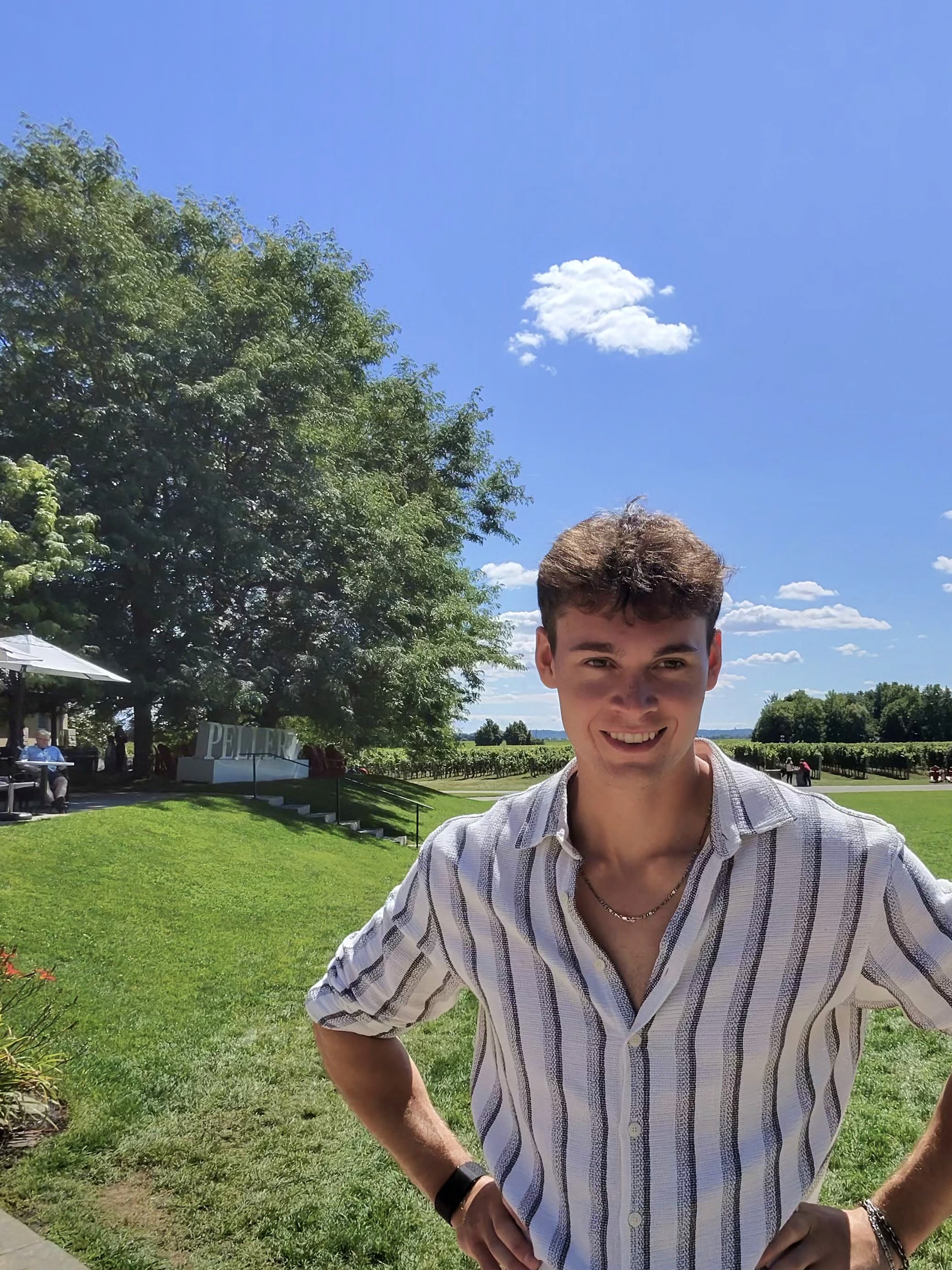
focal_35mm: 19
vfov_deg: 84.2
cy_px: 723
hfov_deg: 66.8
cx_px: 636
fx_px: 697
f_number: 2.2
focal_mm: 2.24
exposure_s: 1/1111
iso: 54
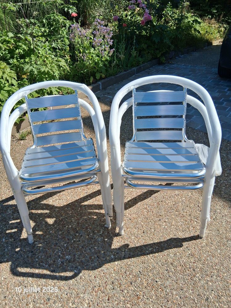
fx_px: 231
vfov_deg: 67.3
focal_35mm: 26
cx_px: 116
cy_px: 154
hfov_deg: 53.1
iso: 25
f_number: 1.8
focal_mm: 3.98
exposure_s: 1/824
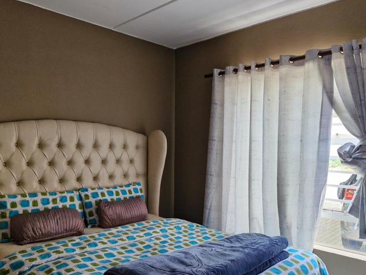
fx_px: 307
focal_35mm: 29
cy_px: 168
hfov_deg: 61.5
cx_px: 199
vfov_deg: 47.9
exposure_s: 1/100
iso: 250
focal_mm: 5.54
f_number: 1.8
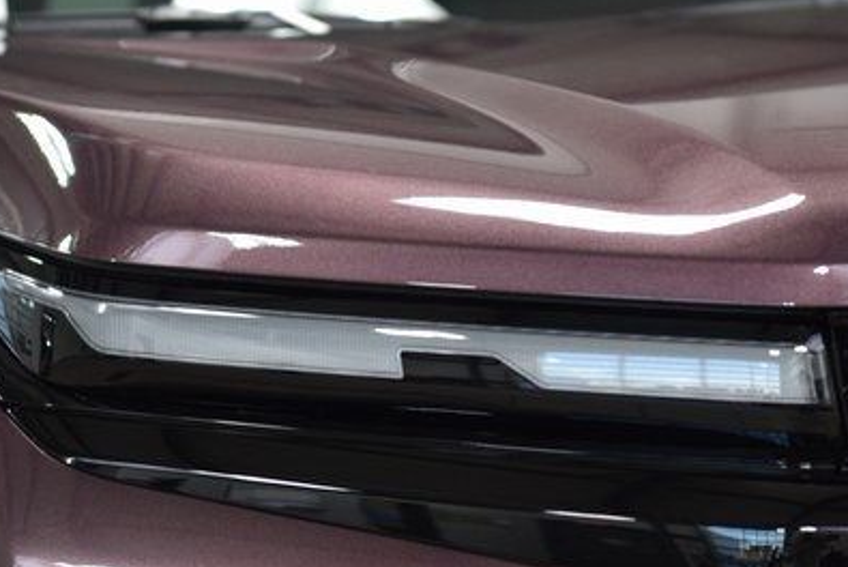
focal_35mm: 170
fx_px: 4007
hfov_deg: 12.1
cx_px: 470
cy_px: 379
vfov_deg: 8.1
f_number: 4
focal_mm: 70
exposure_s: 1/125
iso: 1600
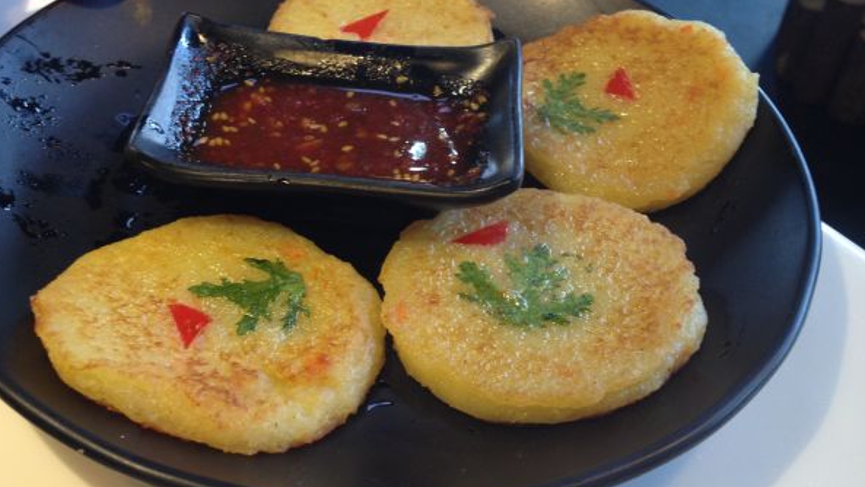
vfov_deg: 26.5
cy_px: 230
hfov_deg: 45.3
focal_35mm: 45
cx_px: 360
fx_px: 1032
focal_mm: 4.28
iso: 80
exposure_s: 1/20
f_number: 2.4
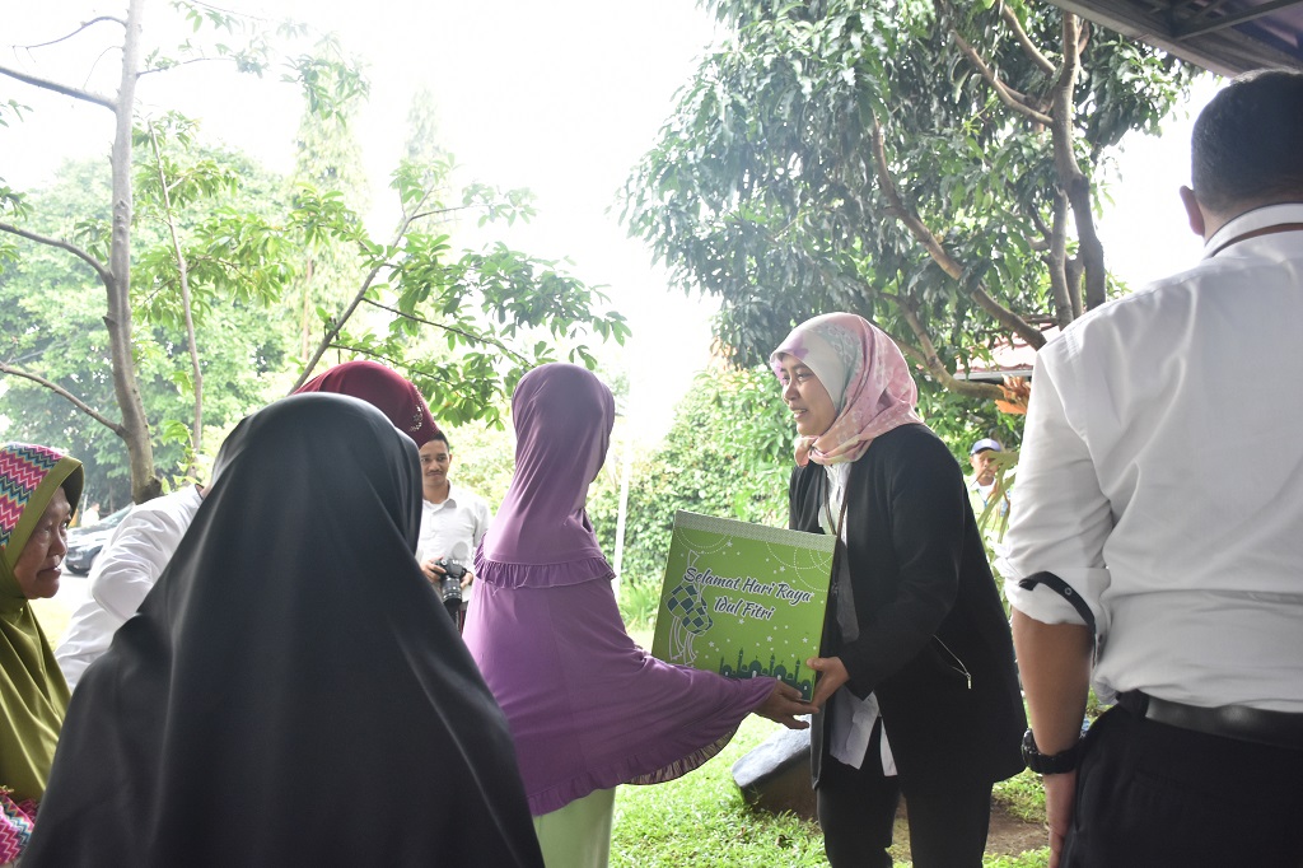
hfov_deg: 57.2
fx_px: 1194
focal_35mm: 33
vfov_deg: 39.9
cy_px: 434
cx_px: 652
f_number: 4.5
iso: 800
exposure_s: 1/200
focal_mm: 22
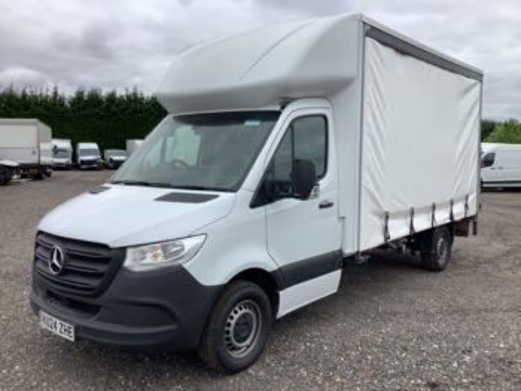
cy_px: 196
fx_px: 467
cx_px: 260
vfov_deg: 45.5
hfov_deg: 58.3
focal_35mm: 31
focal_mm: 3.3
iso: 25
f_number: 2.4
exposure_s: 1/1018
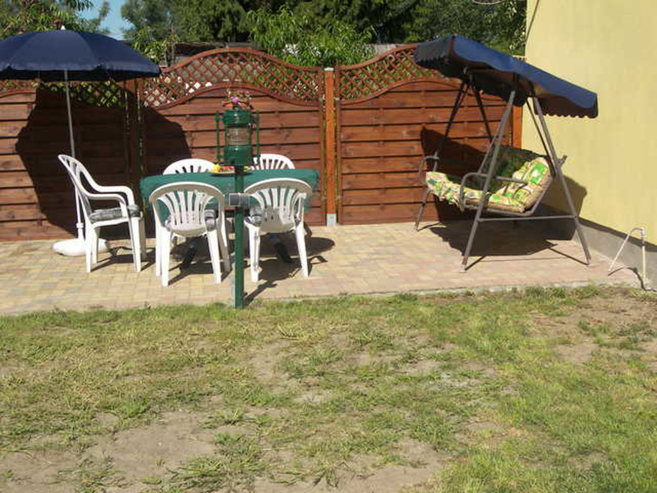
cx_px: 328
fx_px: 930
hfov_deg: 38.9
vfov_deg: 29.7
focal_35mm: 49
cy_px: 246
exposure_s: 1/800
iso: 50
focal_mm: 10.4
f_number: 3.6
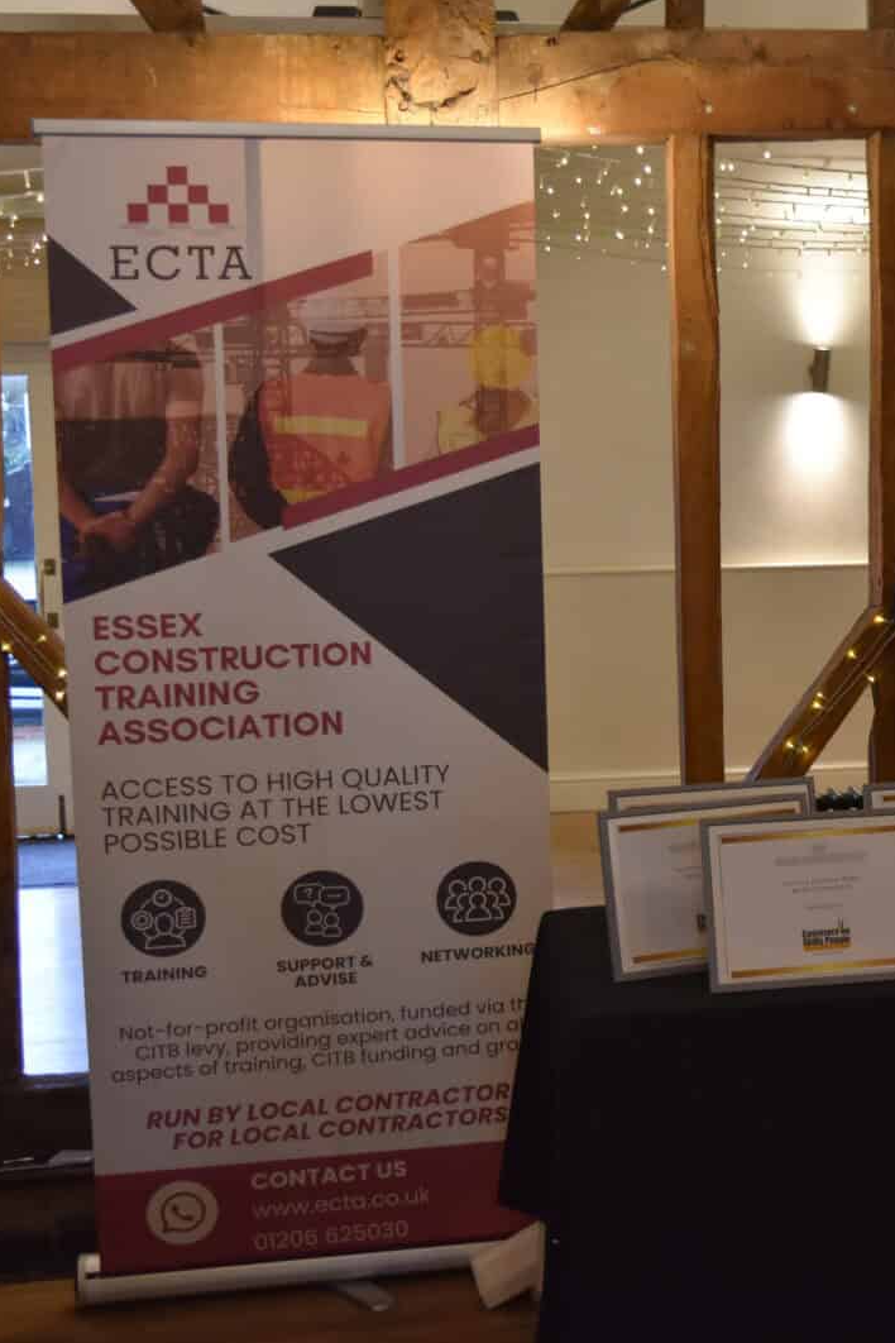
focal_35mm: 62
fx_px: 2303
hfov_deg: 21.2
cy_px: 679
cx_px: 916
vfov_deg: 32.5
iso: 1000
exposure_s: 1/60
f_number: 4
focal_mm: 27
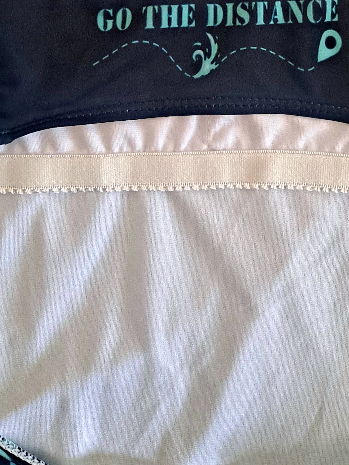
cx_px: 212
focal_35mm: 57
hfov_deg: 25.6
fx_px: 766
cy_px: -5
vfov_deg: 31.2
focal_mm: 4.6
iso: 320
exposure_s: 1/24
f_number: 2
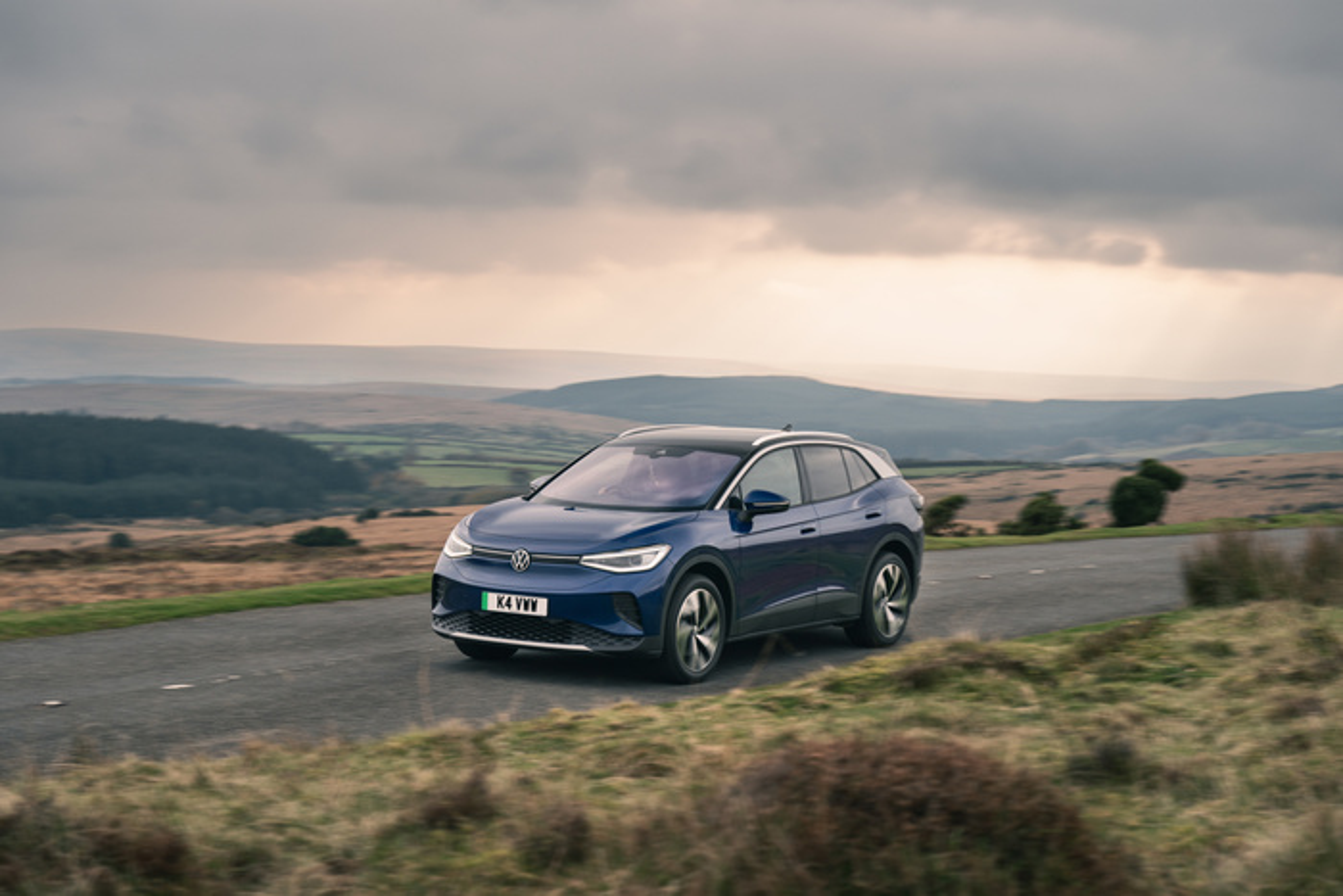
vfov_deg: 19.5
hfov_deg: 28.8
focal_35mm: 70
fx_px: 2612
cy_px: 448
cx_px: 672
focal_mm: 70
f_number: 5.6
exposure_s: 1/100
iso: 200
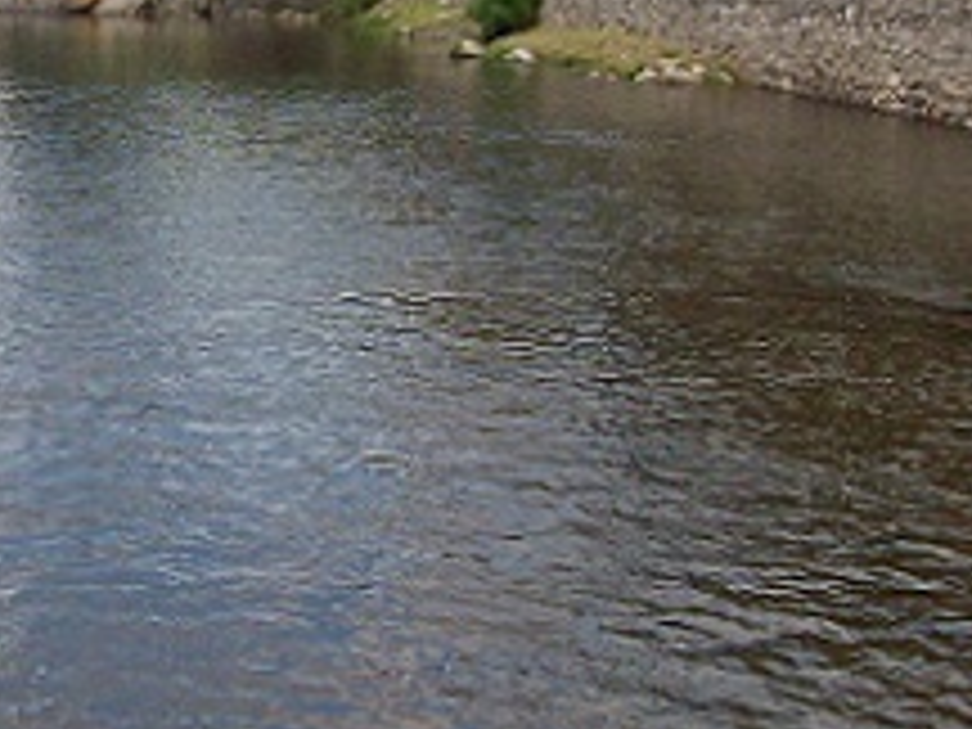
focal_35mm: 84
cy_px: 218
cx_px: -47
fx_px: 2359
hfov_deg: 22.2
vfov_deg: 17.5
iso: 80
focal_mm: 6
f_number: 4.8
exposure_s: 1/652
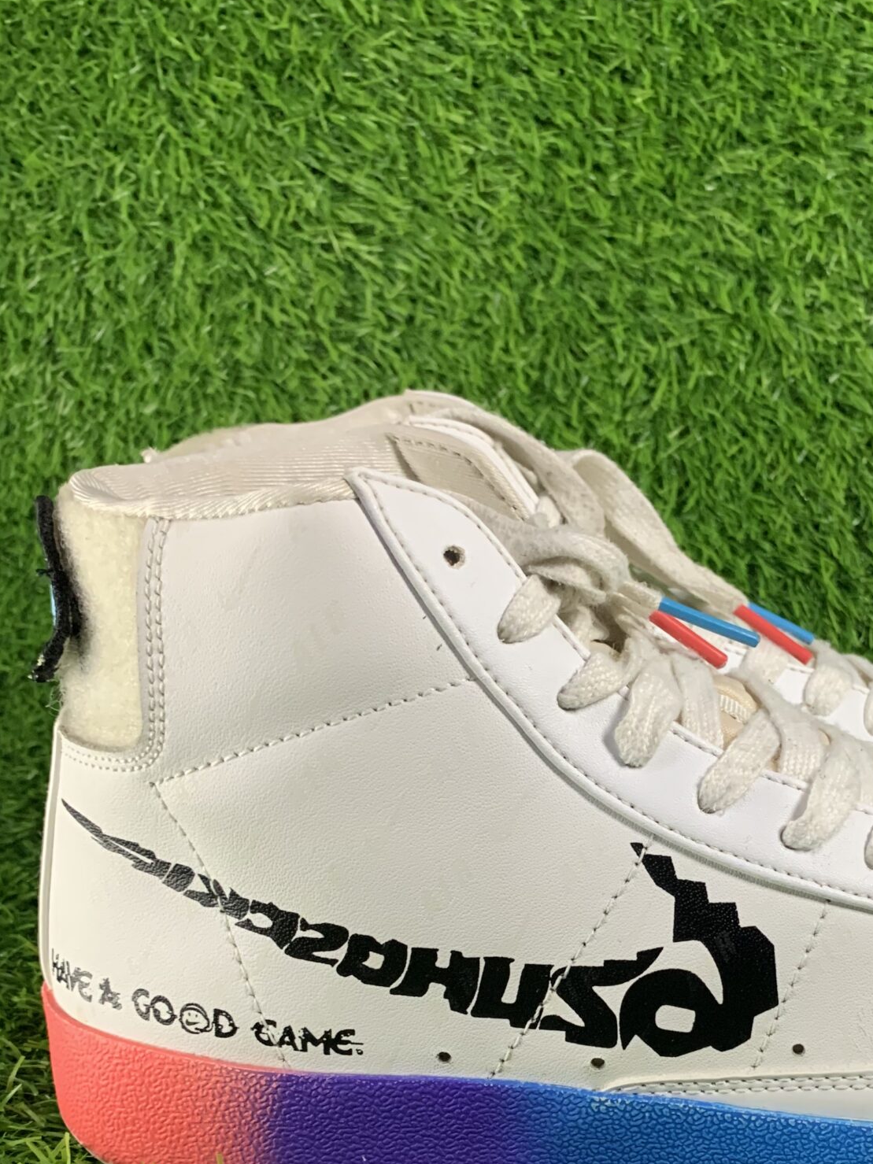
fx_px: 1513
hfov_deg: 31.4
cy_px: 833
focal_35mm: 45
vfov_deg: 41.2
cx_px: 692
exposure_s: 1/60
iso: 200
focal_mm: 4.25
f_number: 1.8
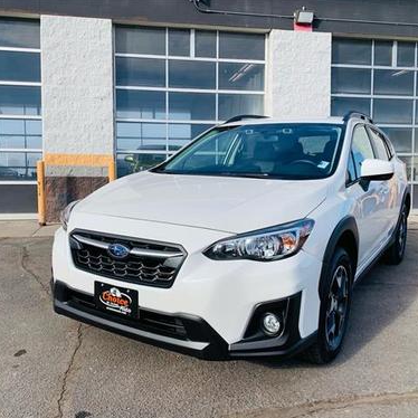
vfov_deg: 52.5
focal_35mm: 31
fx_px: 424
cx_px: 188
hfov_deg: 52.4
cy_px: 208
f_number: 1.8
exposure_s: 1/1916
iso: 25
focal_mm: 4.25
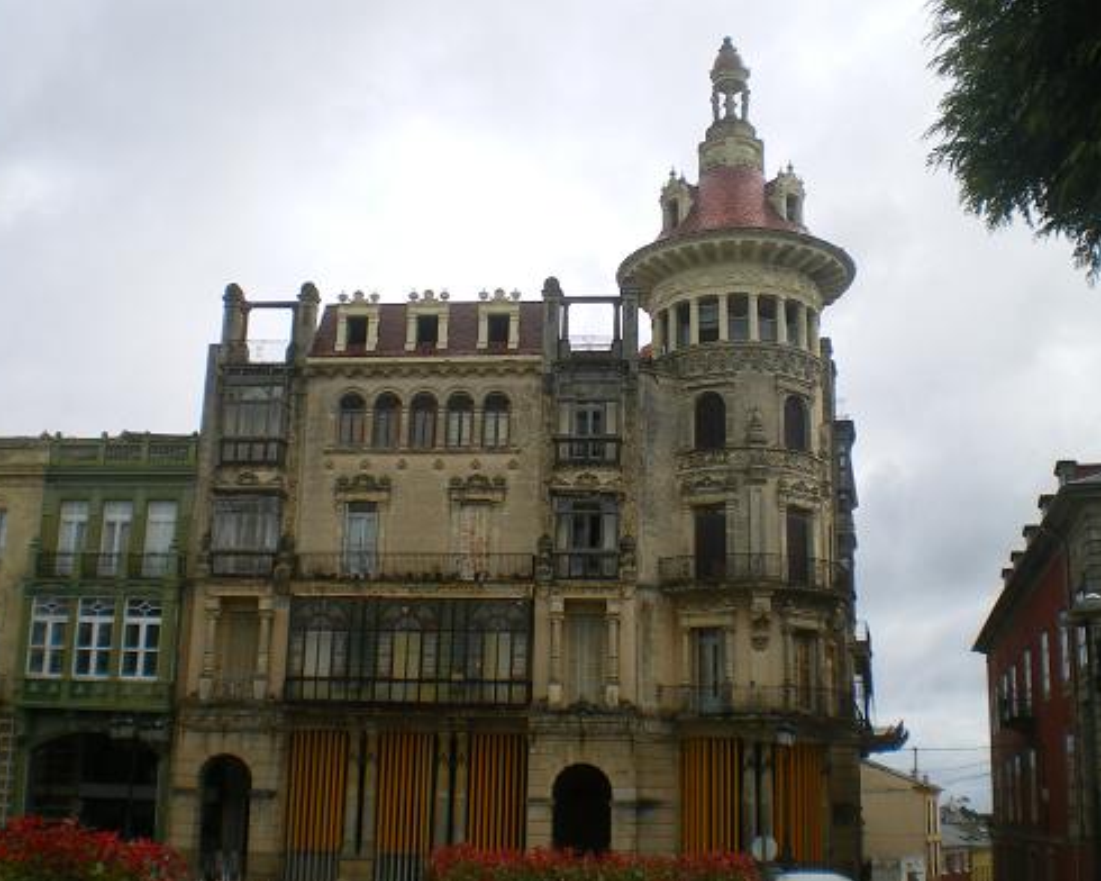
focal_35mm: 40
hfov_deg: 45.8
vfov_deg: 37.3
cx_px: 564
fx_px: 1303
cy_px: 443
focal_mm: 6.3
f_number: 4.6
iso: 64
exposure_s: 1/320
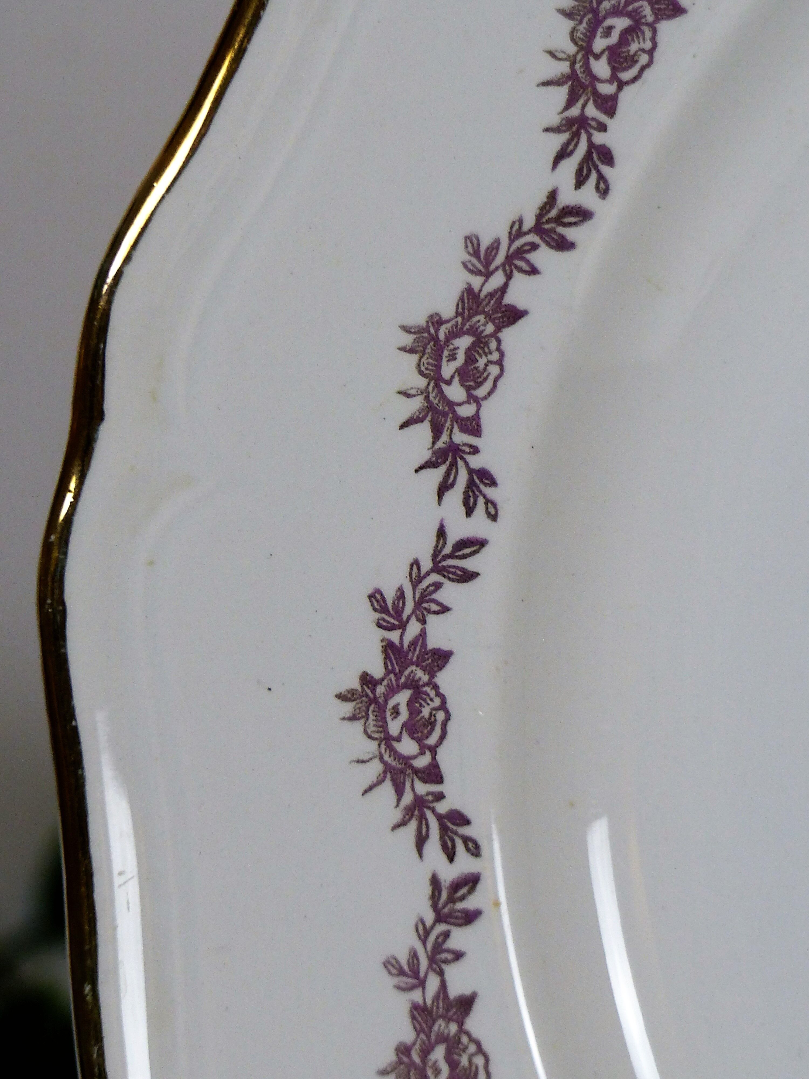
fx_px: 12527
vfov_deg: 4.9
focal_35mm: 402
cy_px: 540
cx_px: 404
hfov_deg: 3.7
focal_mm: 65.8
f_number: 2.8
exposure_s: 1/100
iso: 160
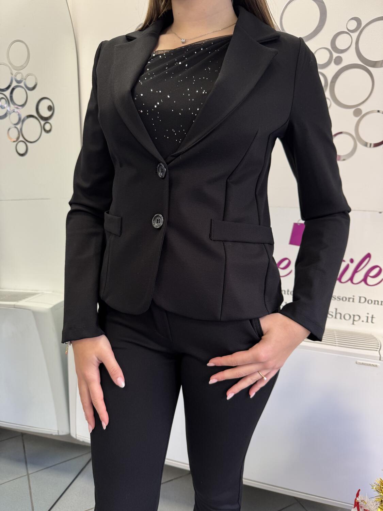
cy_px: 256
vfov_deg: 71.6
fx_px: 354
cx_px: 192
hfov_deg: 56.8
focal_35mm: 24
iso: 100
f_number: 1.78
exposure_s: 1/100
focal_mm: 6.76
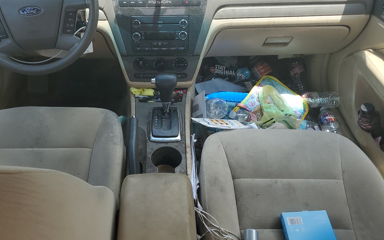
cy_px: 101
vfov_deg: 37.2
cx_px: 158
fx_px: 356
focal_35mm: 34
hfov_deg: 56.4
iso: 50
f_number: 1.5
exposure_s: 1/714
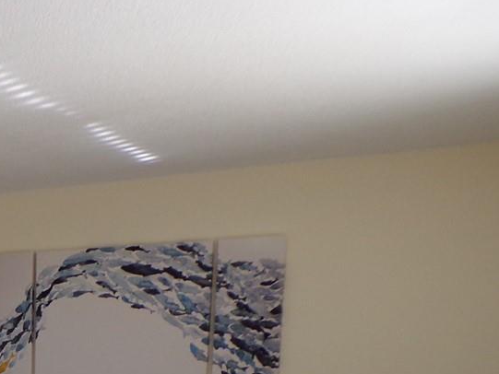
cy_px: 535
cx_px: -98
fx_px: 1024
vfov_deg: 18.7
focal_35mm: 71
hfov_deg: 24.8
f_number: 3
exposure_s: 1/34
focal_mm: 4.3
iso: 119
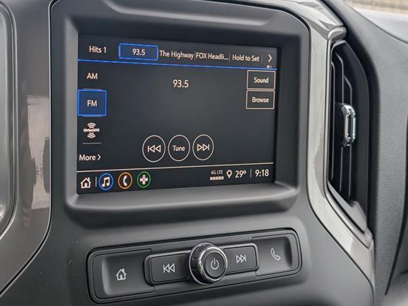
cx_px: 184
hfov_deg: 34.3
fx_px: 660
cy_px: 159
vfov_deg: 26.1
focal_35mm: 56
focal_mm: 6.9
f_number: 1.68
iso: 239
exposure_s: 1/769
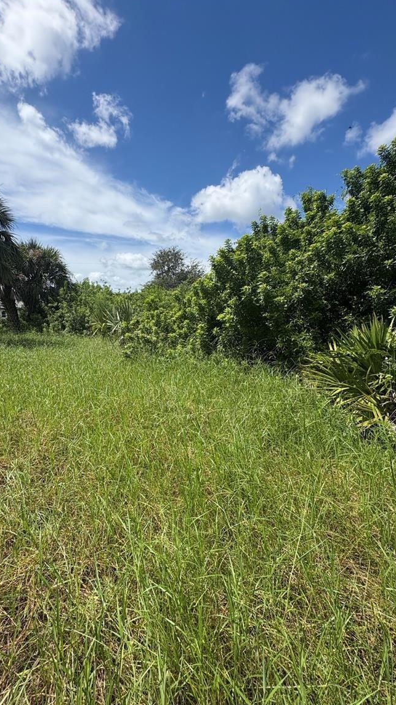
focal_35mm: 16
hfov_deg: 66.5
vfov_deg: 99.3
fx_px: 299
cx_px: 163
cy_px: 365
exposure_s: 1/1672
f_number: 2.2
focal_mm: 2.22
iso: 40
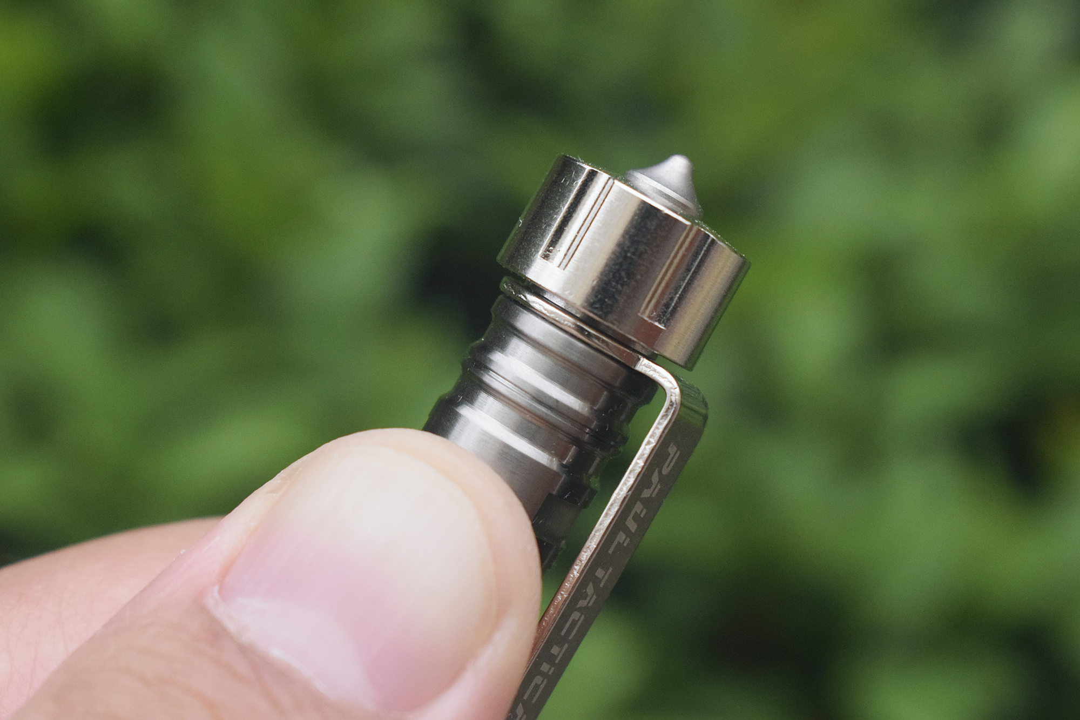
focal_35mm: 82
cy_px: 360
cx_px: 540
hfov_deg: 24.6
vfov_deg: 16.6
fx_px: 2475
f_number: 8
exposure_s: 1/250
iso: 3200
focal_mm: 55
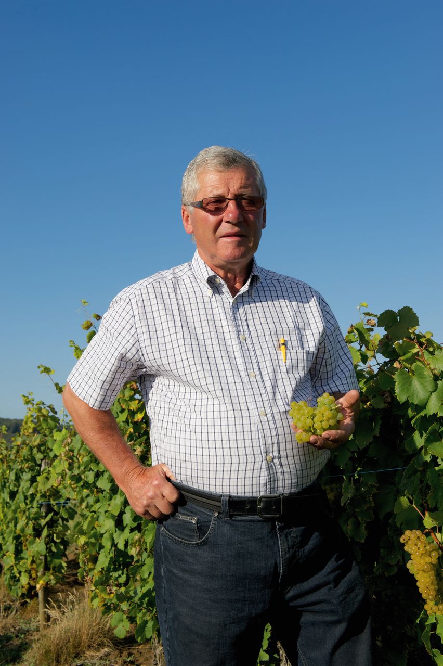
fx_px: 887
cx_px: 222
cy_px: 333
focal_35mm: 48
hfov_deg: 28.0
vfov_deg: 41.1
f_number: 10
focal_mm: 48
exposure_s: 1/400
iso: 200
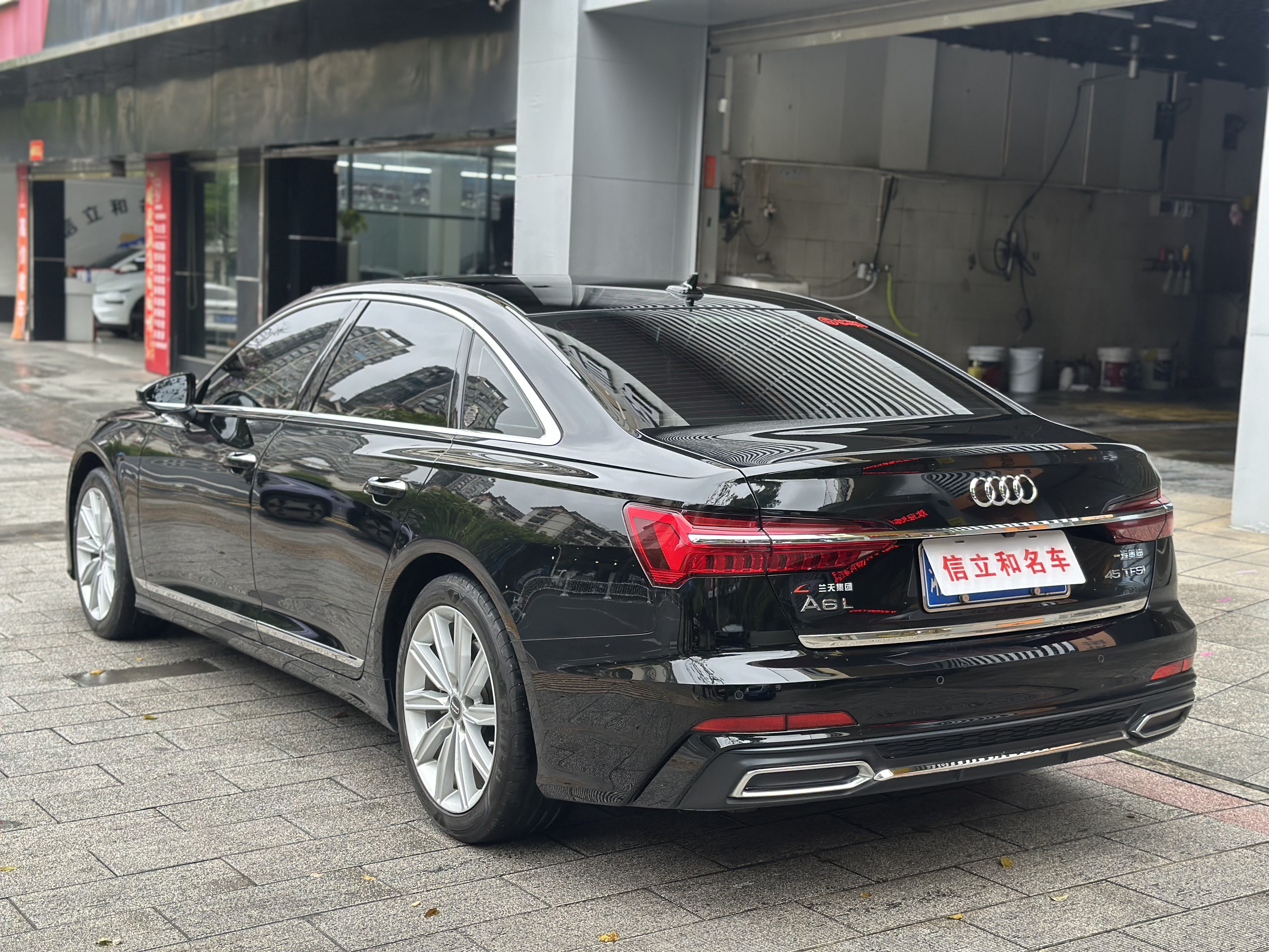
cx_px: 634
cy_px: 476
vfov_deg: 30.3
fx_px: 1760
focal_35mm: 48
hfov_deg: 39.7
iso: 125
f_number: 1.78
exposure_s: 1/172
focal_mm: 6.86
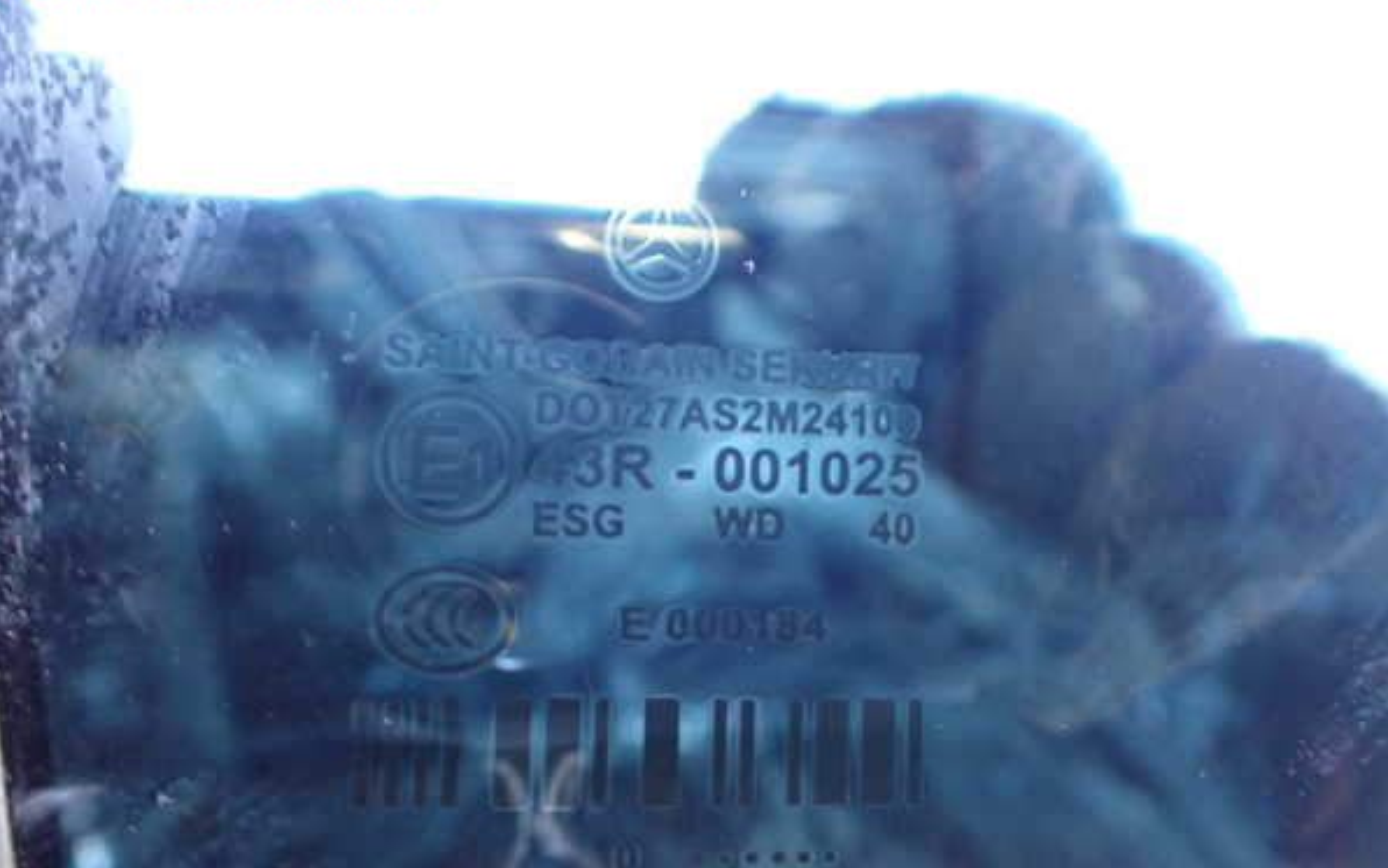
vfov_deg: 39.4
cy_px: 463
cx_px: 692
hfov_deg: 59.6
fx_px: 1211
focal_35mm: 32
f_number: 2.3
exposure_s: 1/30
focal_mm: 5.4
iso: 800
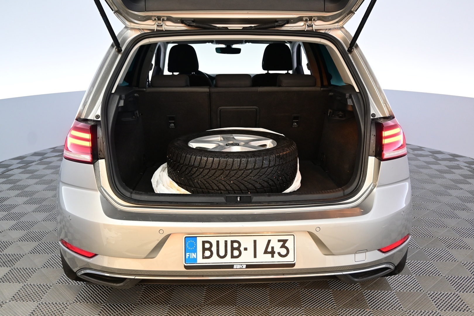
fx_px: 415
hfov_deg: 59.5
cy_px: 158
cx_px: 237
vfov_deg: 41.7
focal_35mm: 32
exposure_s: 1/30
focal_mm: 21
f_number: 4
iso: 640
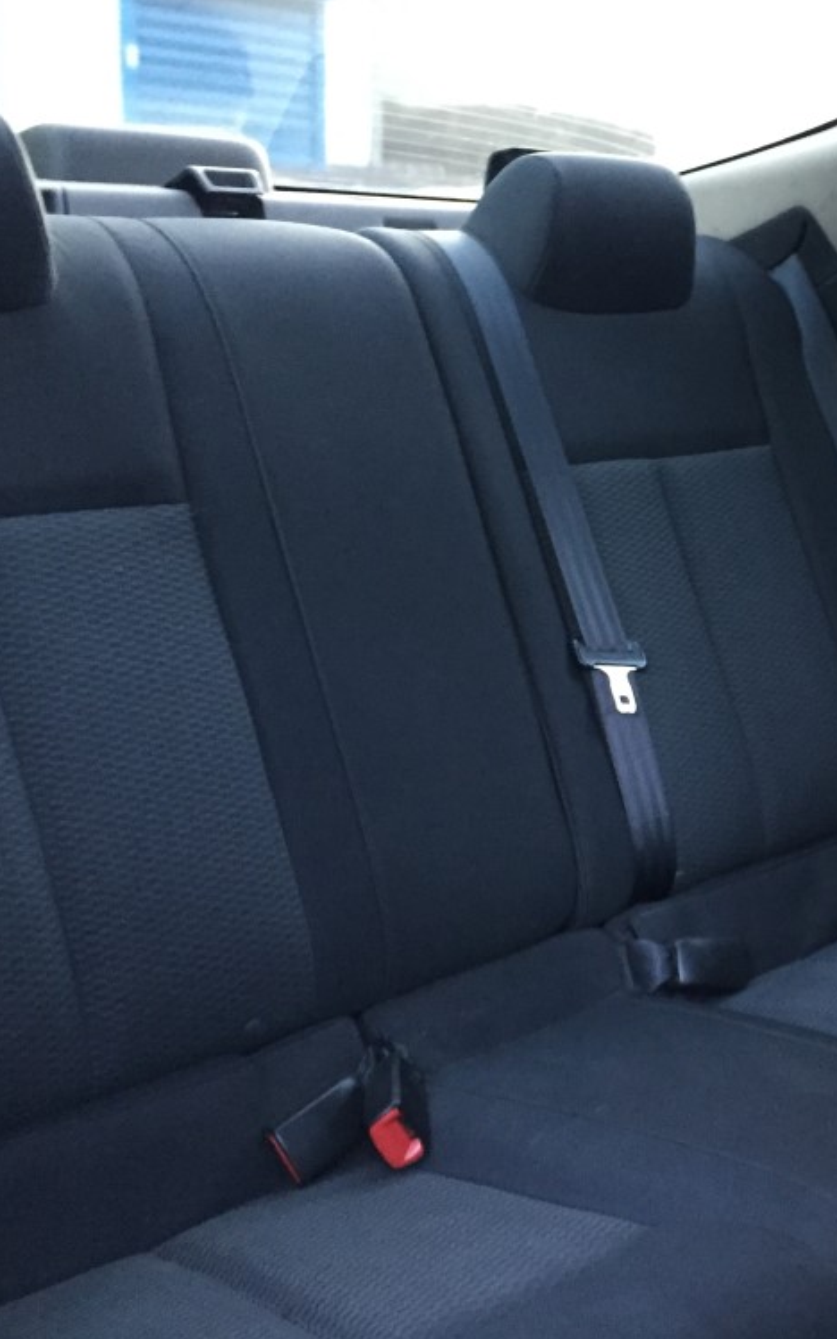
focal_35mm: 42
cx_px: 762
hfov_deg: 29.2
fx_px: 1533
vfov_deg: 47.2
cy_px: 656
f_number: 2.2
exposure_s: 1/24
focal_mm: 4.15
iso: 250
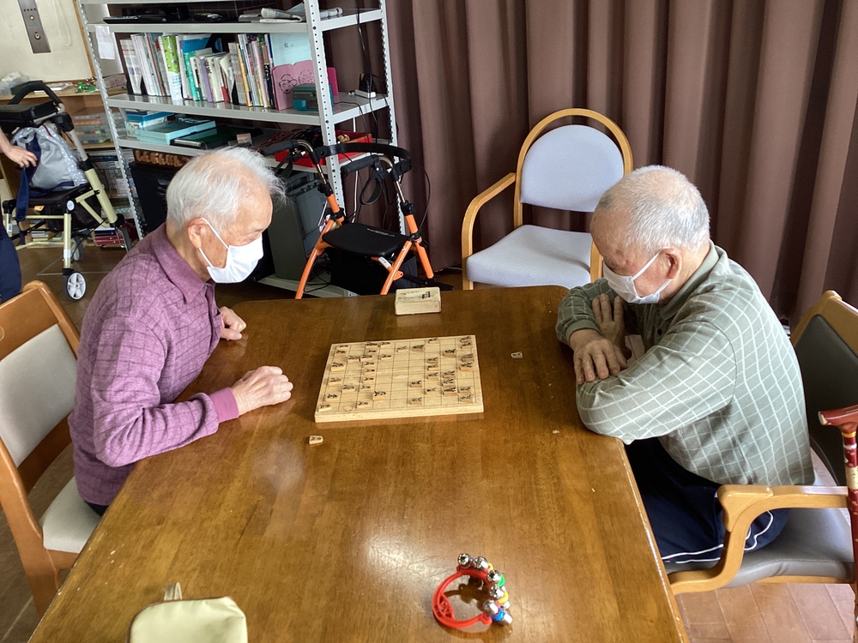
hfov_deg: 58.4
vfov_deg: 45.4
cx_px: 429
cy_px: 322
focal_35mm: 31
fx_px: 768
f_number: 2.4
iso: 50
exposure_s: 1/60
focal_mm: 3.3
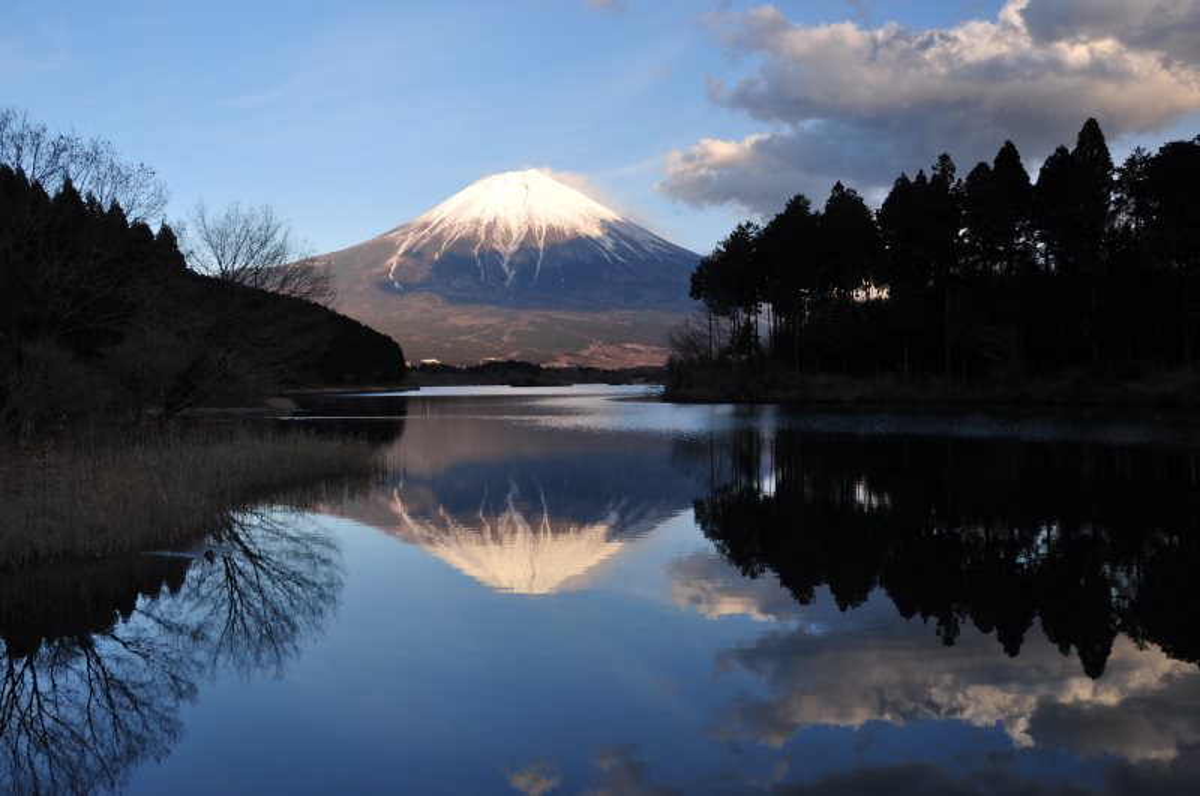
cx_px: 600
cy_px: 398
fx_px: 1098
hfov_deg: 57.3
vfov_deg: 39.9
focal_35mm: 33
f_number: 11
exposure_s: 1/13
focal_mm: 22
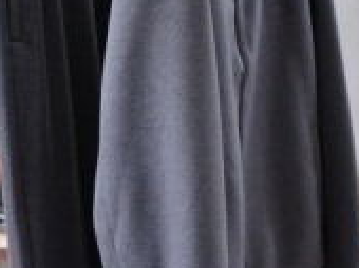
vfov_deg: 14.3
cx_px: 178
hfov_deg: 19.3
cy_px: 232
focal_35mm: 102
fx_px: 1056
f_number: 4
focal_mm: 24
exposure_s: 1/125
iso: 250
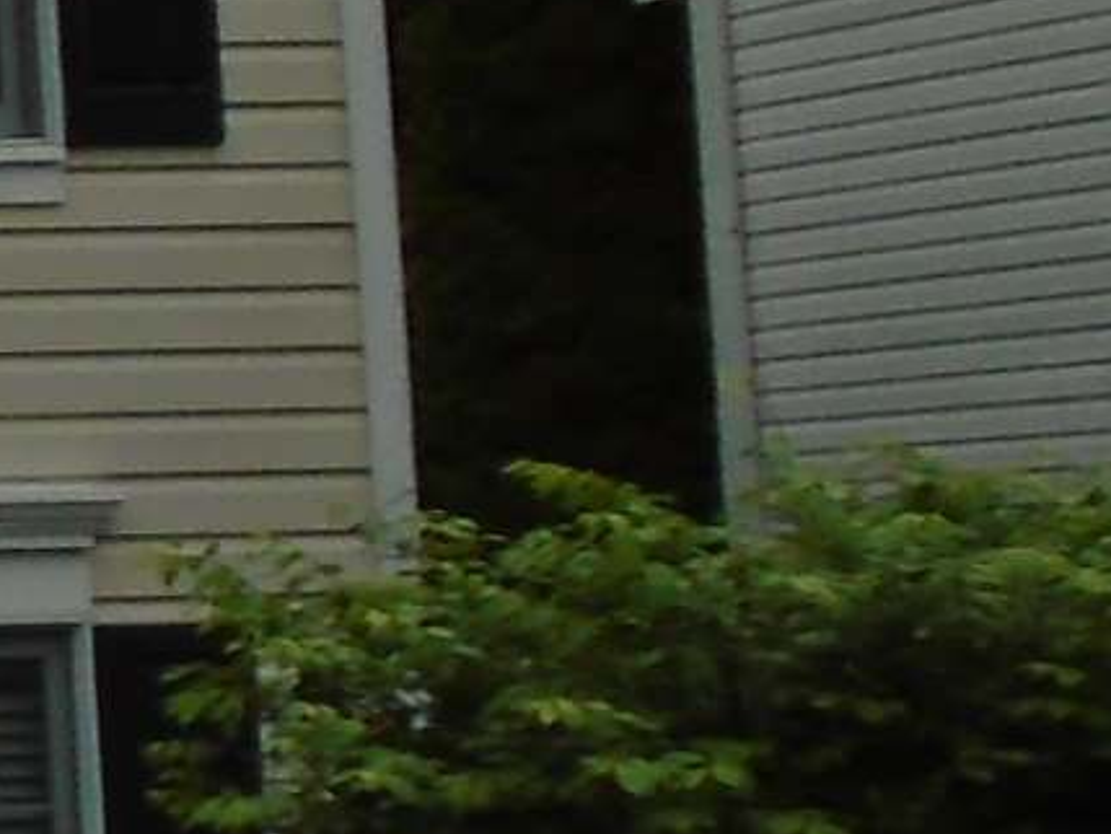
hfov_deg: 9.7
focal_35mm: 157
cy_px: 243
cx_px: -2225
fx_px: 5040
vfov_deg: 9.4
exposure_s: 1/500
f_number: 3.2
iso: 100
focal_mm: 4.6
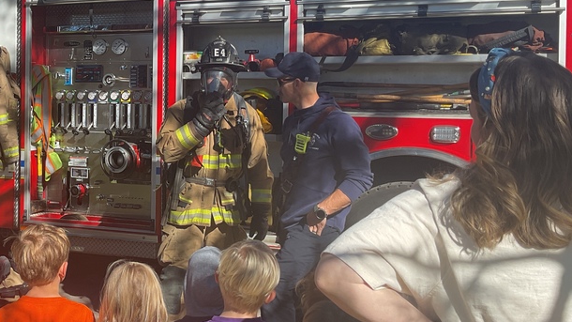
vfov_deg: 22.5
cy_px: 112
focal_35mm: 53
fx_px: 804
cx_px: 156
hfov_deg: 38.3
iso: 16
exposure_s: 1/978
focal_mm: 3
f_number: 1.8
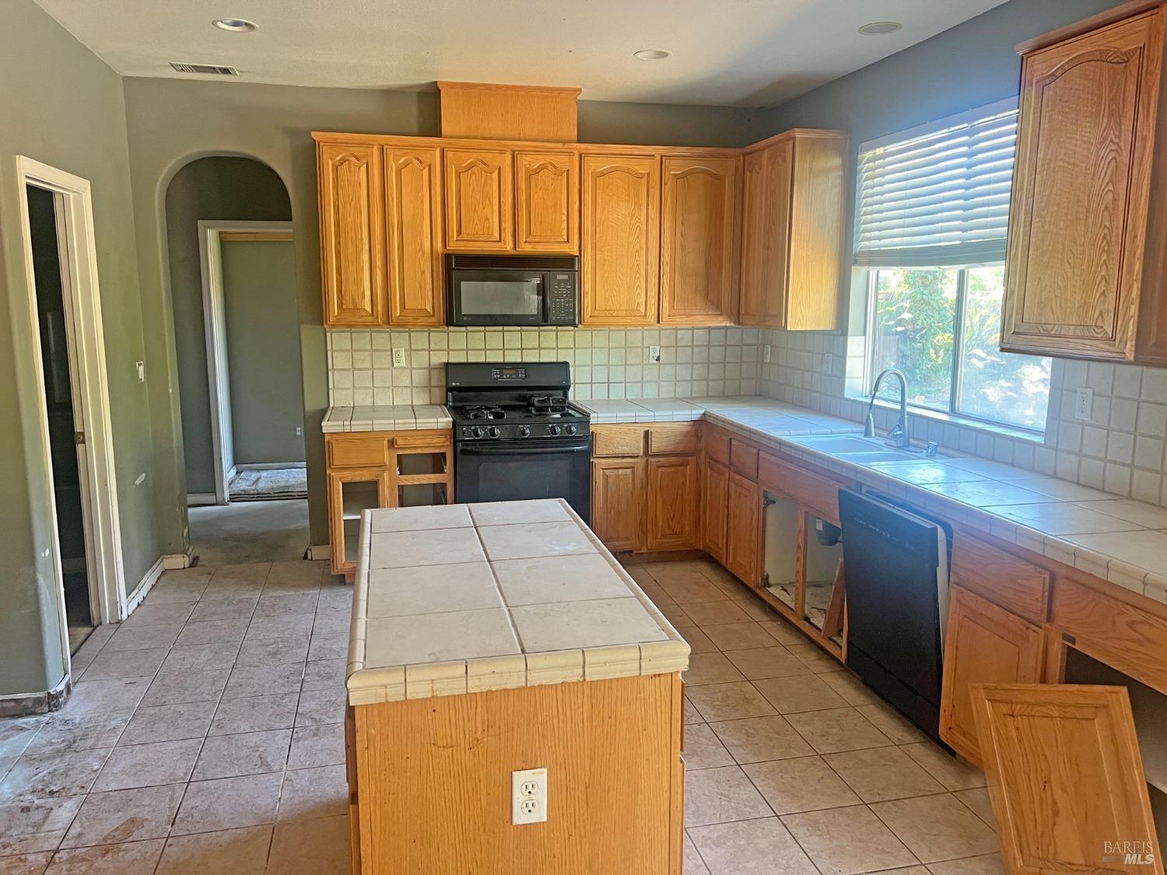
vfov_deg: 53.1
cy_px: 438
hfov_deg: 67.3
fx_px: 877
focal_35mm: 26
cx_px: 584
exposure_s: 1/60
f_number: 1.5
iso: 160
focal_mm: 5.7
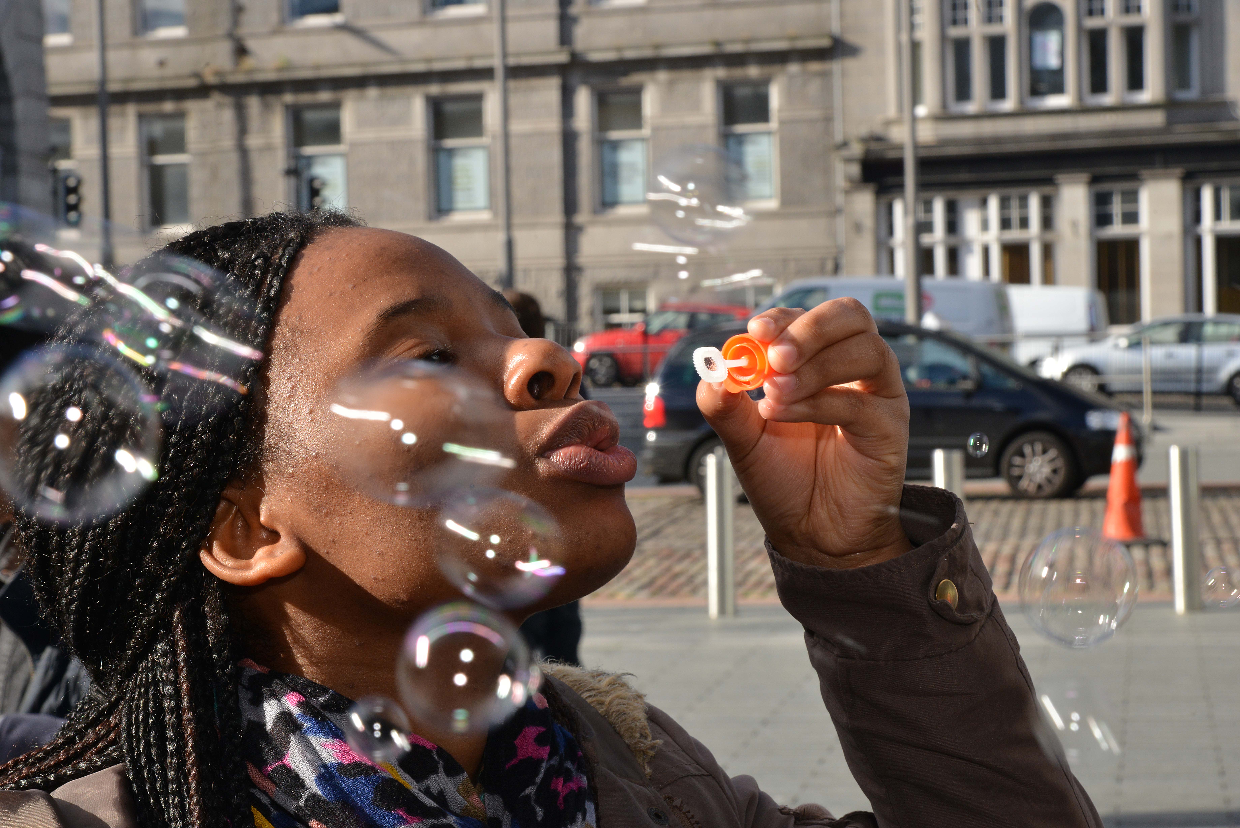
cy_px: 414
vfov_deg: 16.1
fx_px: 2929
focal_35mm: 85
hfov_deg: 23.9
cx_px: 620
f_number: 16
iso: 640
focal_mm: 85
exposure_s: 1/200
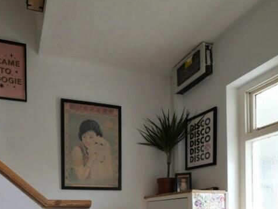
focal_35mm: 30
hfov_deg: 58.4
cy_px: 216
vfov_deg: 40.1
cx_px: 90
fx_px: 241
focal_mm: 7
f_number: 4
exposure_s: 1/60
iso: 250
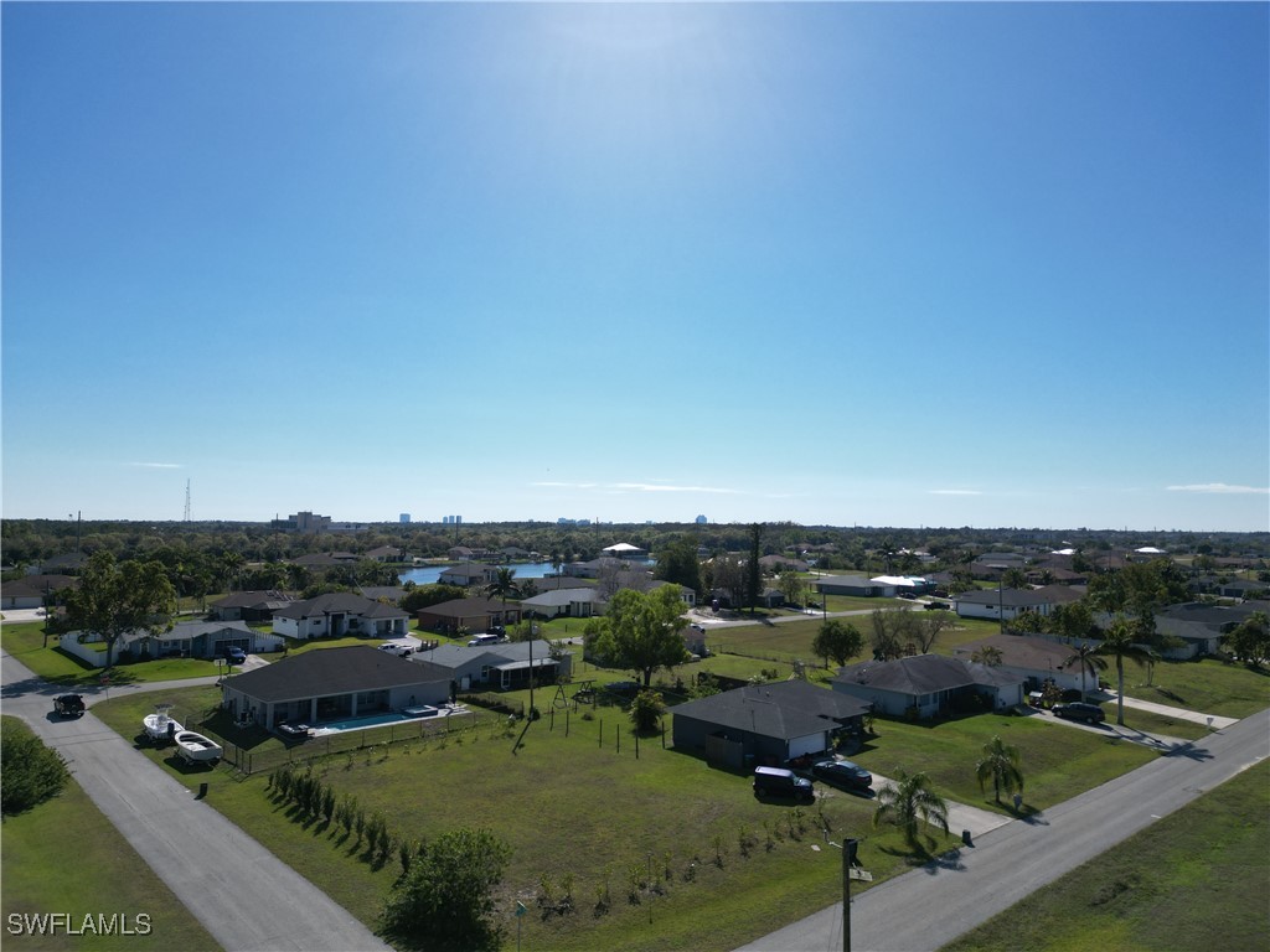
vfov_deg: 56.8
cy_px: 476
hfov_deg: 71.6
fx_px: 881
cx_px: 635
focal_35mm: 24
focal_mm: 6.72
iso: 120
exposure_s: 1/5000
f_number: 1.7
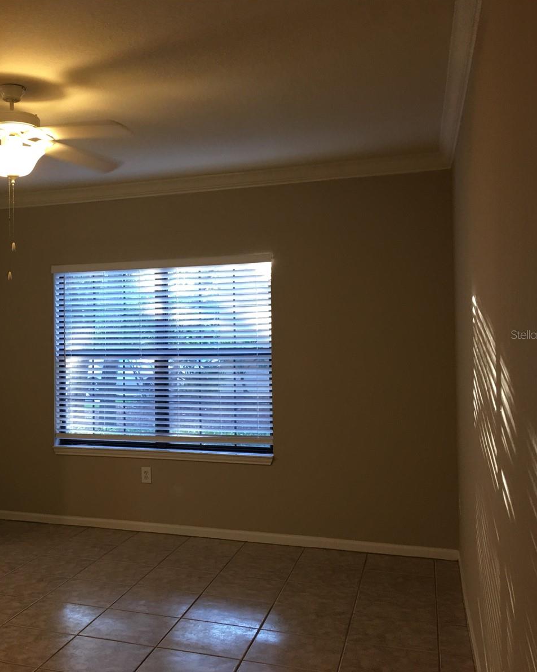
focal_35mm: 38
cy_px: 334
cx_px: 113
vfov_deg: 47.9
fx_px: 755
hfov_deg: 37.8
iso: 40
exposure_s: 1/15
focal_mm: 4.15
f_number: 2.2
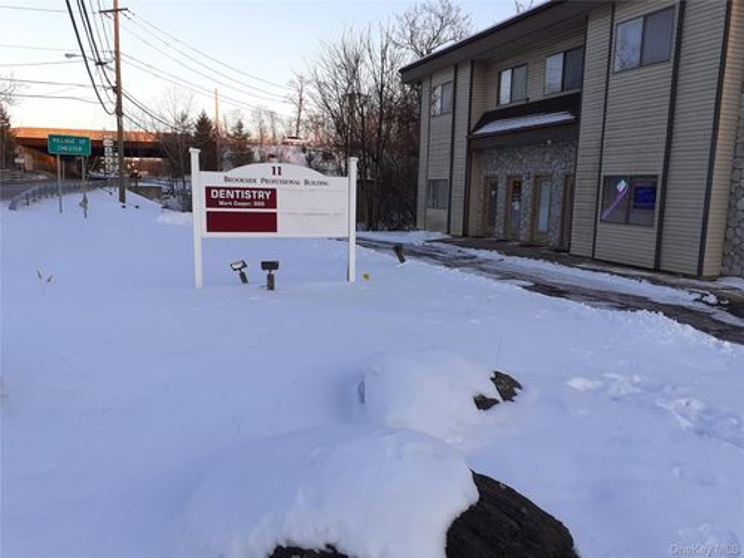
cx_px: 372
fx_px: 580
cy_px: 279
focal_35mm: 27
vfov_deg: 51.4
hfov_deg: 65.3
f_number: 1.9
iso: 40
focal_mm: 3.6
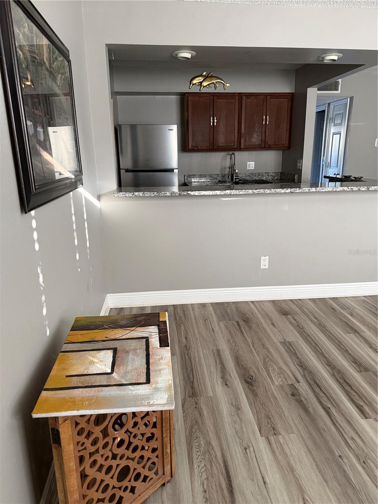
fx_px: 349
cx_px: 189
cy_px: 252
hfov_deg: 56.8
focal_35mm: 24
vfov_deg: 71.6
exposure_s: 1/60
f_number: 1.78
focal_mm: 6.76
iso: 400
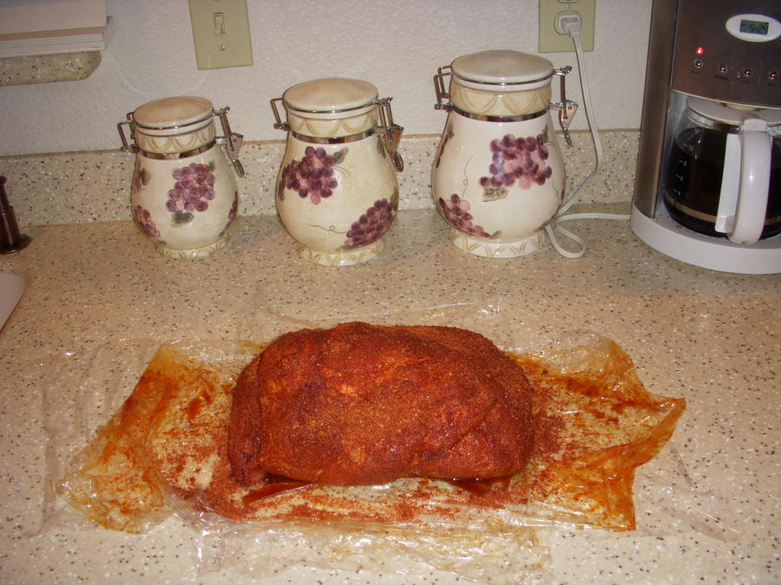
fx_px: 857
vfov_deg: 37.7
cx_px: 390
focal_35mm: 38
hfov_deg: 49.0
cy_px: 292
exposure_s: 1/30
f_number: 3.3
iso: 100
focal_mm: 6.3
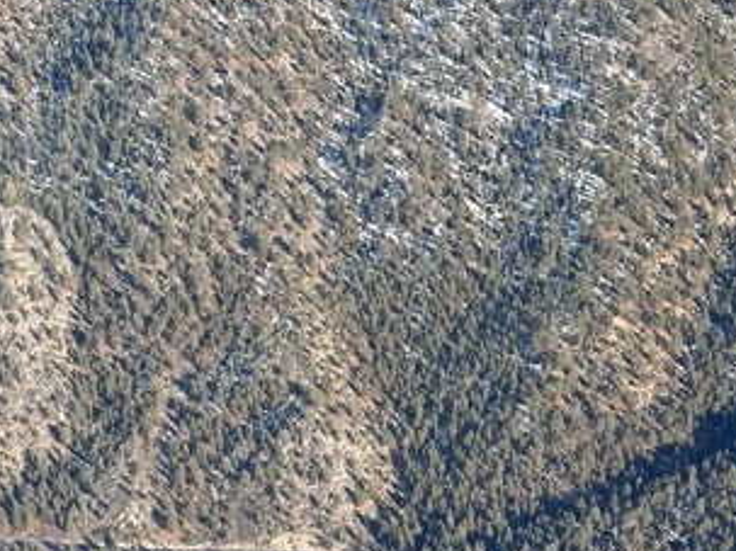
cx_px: 734
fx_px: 2338
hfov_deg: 17.5
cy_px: 527
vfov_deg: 13.3
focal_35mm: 110
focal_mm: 5.96
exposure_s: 1/752
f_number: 1.6
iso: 32
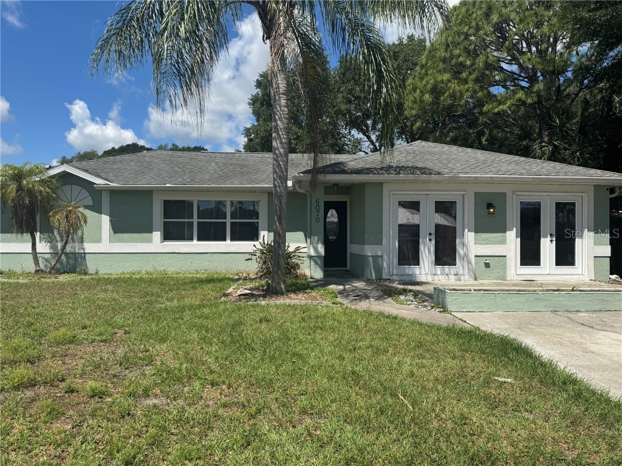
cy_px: 233
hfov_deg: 71.6
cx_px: 311
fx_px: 431
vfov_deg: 56.8
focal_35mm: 24
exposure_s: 1/4950
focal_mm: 6.76
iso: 80
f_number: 1.78
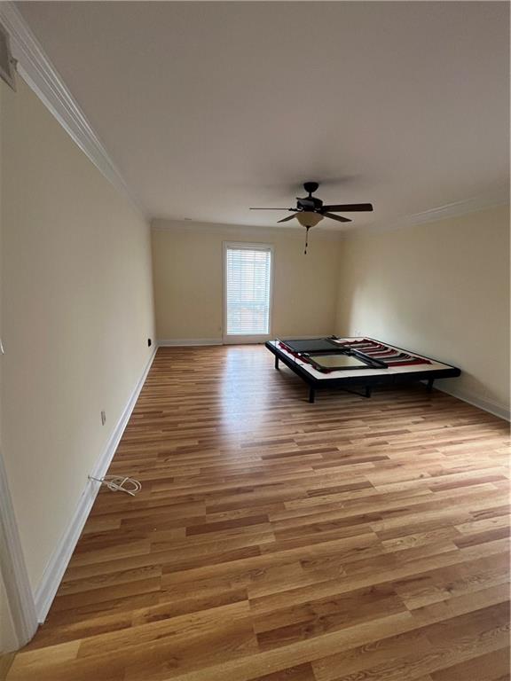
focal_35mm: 13
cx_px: 256
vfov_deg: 106.2
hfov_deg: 89.9
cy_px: 340
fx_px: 256
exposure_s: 1/60
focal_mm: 1.57
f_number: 1.8
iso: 160
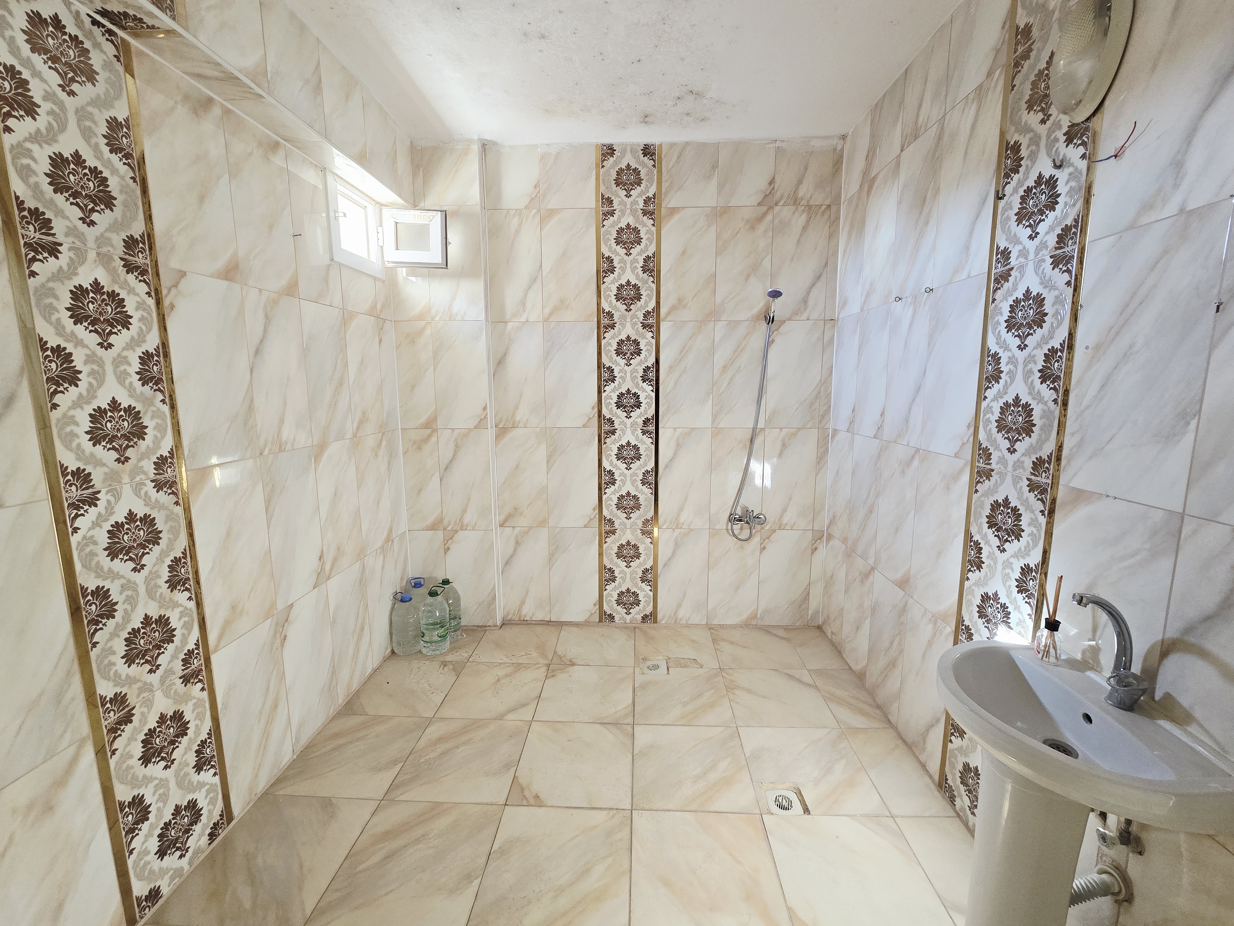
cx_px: 617
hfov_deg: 106.2
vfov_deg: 89.9
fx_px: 463
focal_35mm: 13
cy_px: 463
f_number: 2.2
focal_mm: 2.2
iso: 200
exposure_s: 1/100
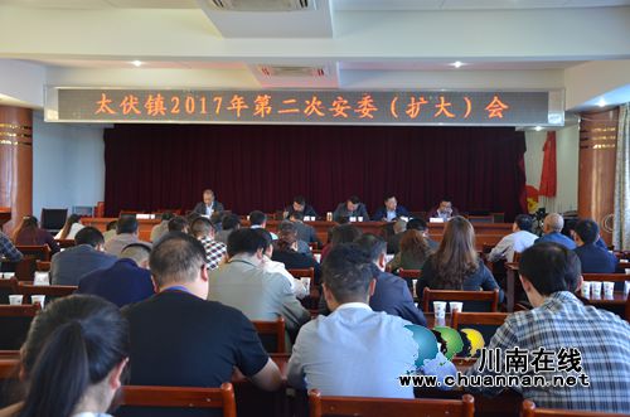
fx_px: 786
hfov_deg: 43.7
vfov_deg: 29.7
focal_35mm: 45
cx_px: 315
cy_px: 208
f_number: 4.2
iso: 800
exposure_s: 1/50
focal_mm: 30
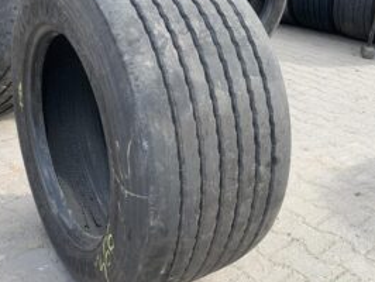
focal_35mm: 42
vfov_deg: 34.4
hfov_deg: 44.6
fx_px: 455
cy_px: 137
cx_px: 158
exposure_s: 1/306
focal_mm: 4.25
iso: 25
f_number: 1.8
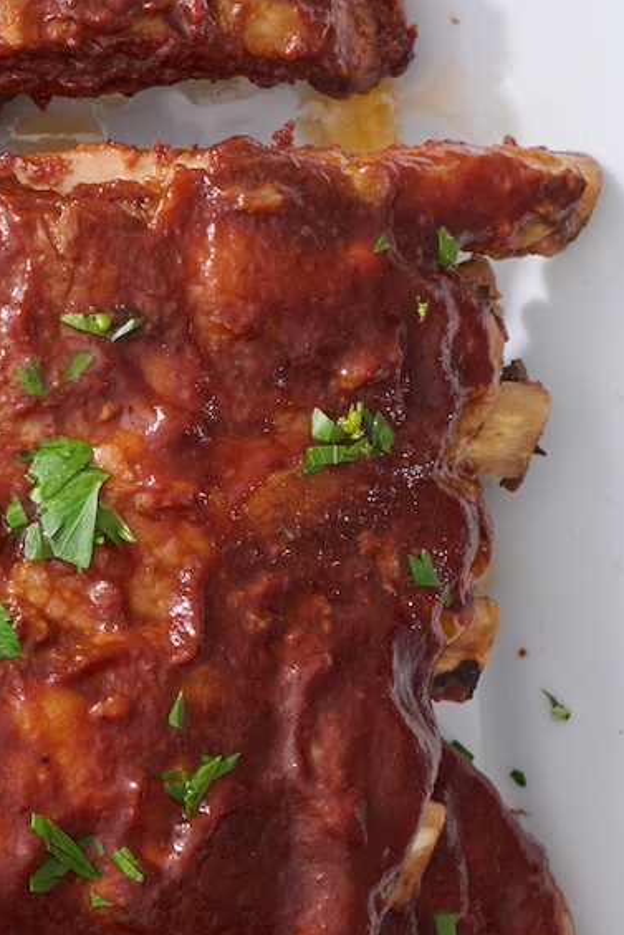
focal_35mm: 188
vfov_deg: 10.9
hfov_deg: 7.2
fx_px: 4885
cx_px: -175
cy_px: 164
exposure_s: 1/200
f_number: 14
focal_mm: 59
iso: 800
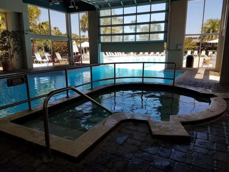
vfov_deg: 53.0
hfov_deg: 67.3
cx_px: 114
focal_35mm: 26
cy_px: 86
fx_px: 172
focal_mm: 4.2
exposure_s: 1/760
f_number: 1.7
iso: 40
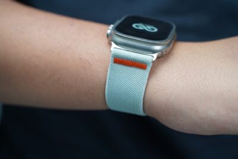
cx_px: 119
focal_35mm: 51
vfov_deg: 26.5
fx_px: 337
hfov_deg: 38.9
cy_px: 80
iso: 800
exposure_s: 1/60
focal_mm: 51
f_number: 4
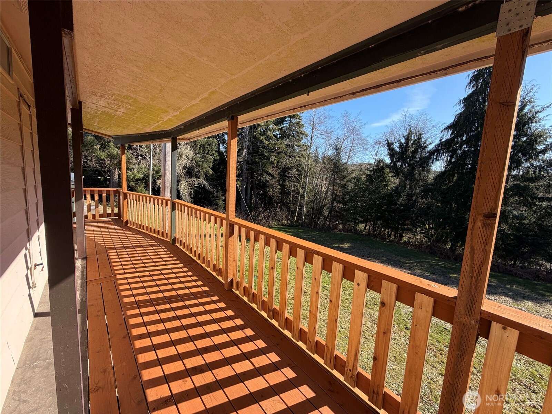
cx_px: 276
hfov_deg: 102.1
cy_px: 207
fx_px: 223
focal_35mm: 14
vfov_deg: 85.7
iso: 50
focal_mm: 2.22
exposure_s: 1/502
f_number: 2.2
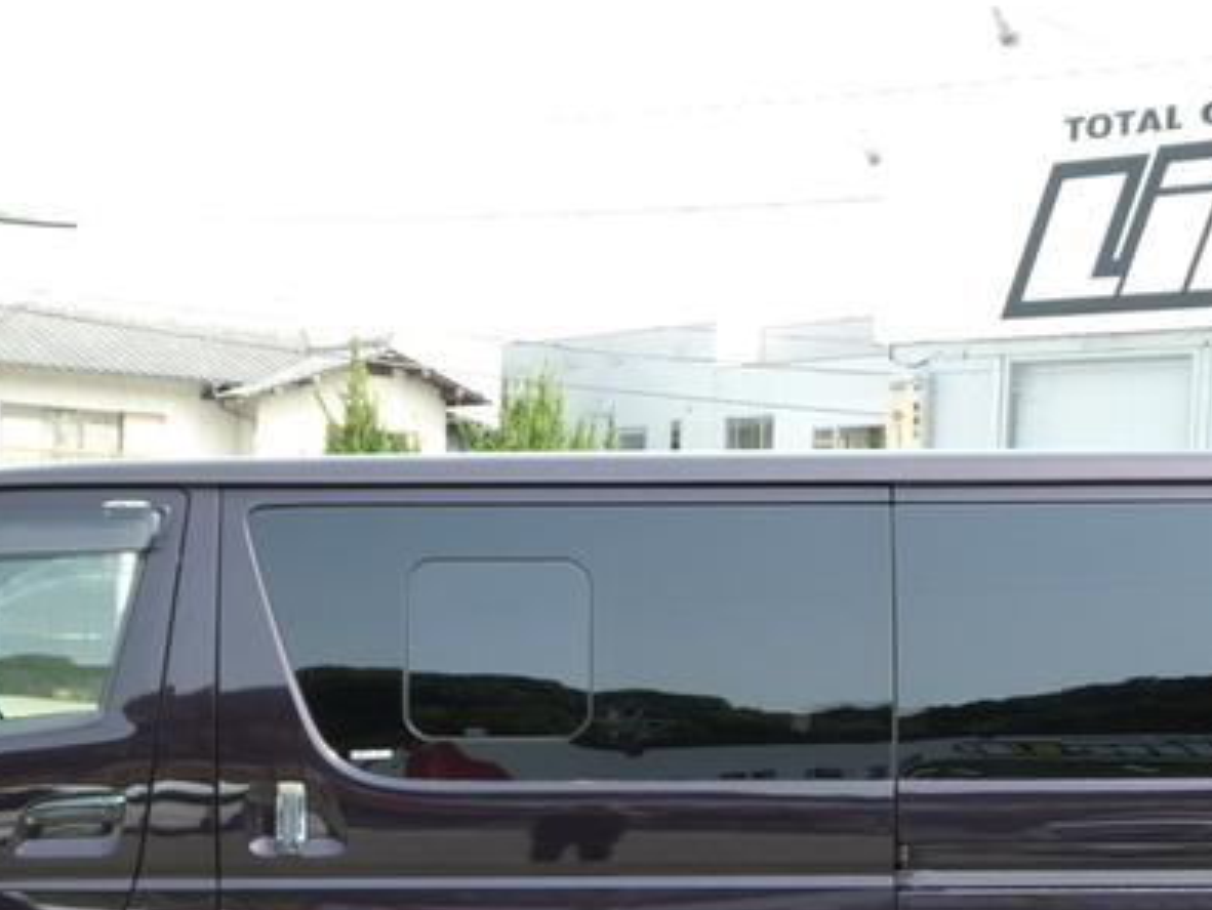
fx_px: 2347
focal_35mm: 67
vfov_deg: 21.4
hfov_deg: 28.9
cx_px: 569
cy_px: 855
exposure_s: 1/160
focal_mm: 5.8
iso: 80
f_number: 3.6
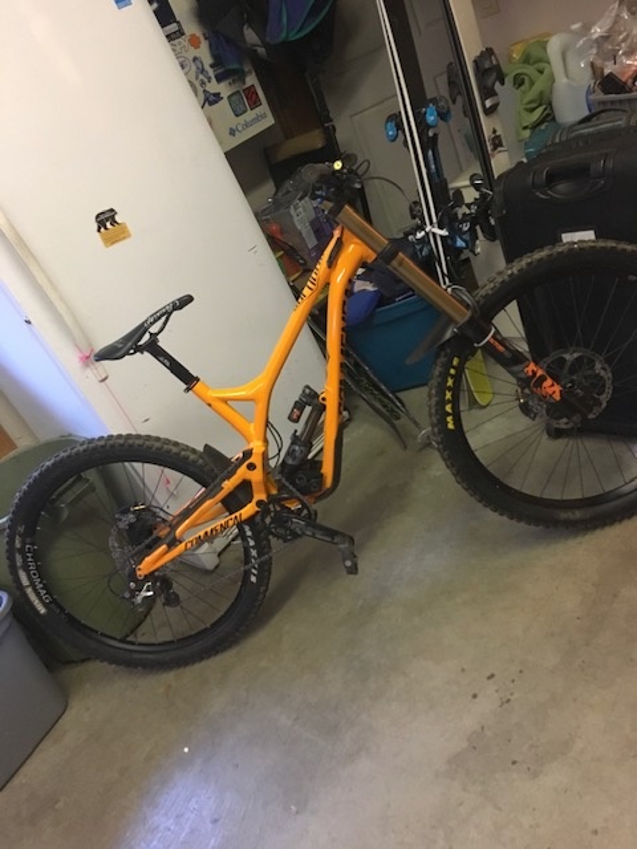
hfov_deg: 48.2
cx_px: 318
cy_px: 424
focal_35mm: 29
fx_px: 712
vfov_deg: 61.7
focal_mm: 4.15
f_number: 2.2
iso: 200
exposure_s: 1/15
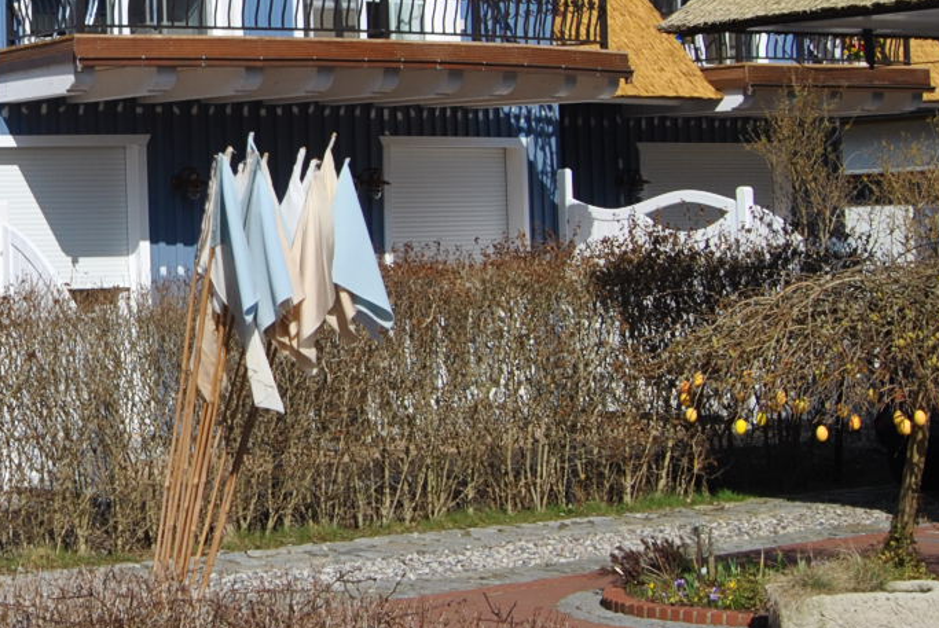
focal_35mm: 102
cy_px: 128
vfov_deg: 13.4
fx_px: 2663
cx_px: -133
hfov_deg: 19.1
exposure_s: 1/320
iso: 100
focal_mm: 24
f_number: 9
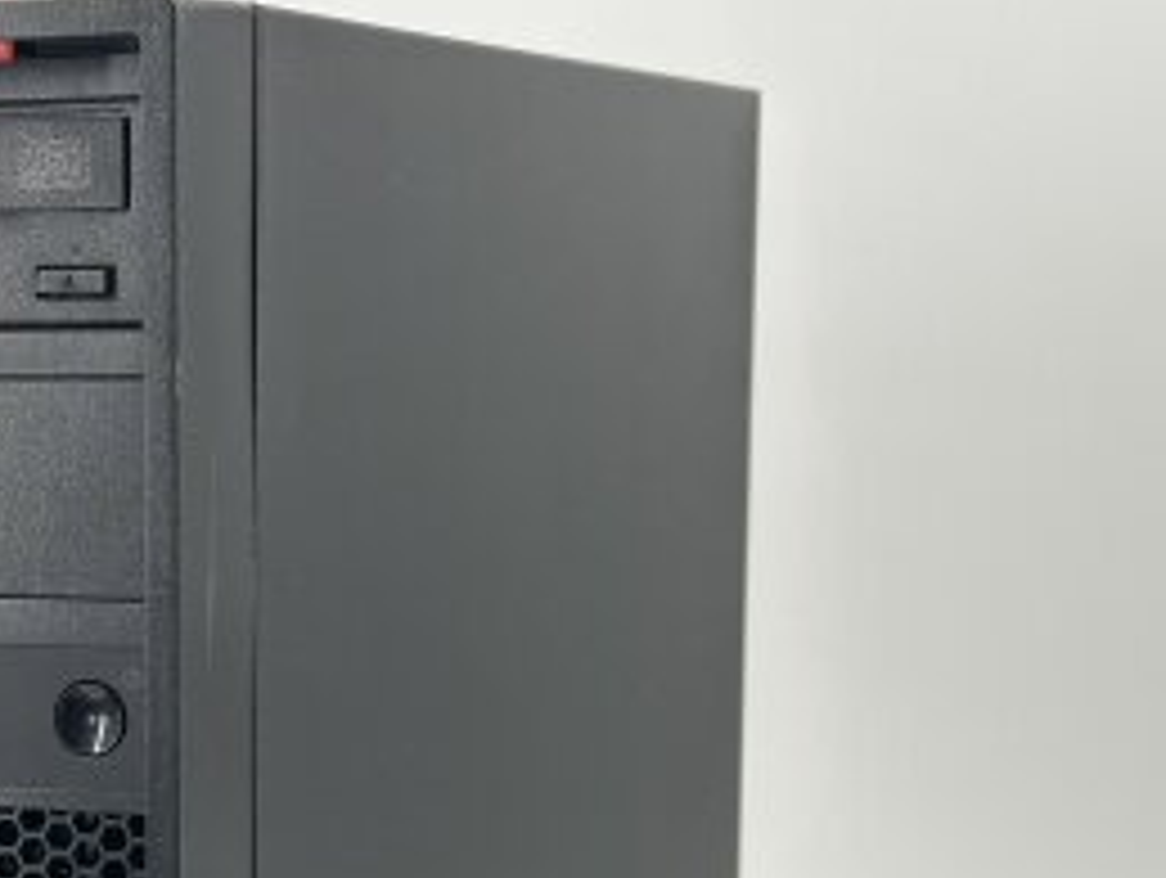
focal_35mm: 111
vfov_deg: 13.2
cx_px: 72
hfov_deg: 17.4
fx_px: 3744
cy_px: 928
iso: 64
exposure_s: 1/257
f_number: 1.78
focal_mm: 6.86
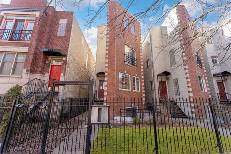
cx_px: 116
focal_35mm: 14
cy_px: 77
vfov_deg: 81.2
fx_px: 90
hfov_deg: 104.3
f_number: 9
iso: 200
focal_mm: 14
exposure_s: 1/60
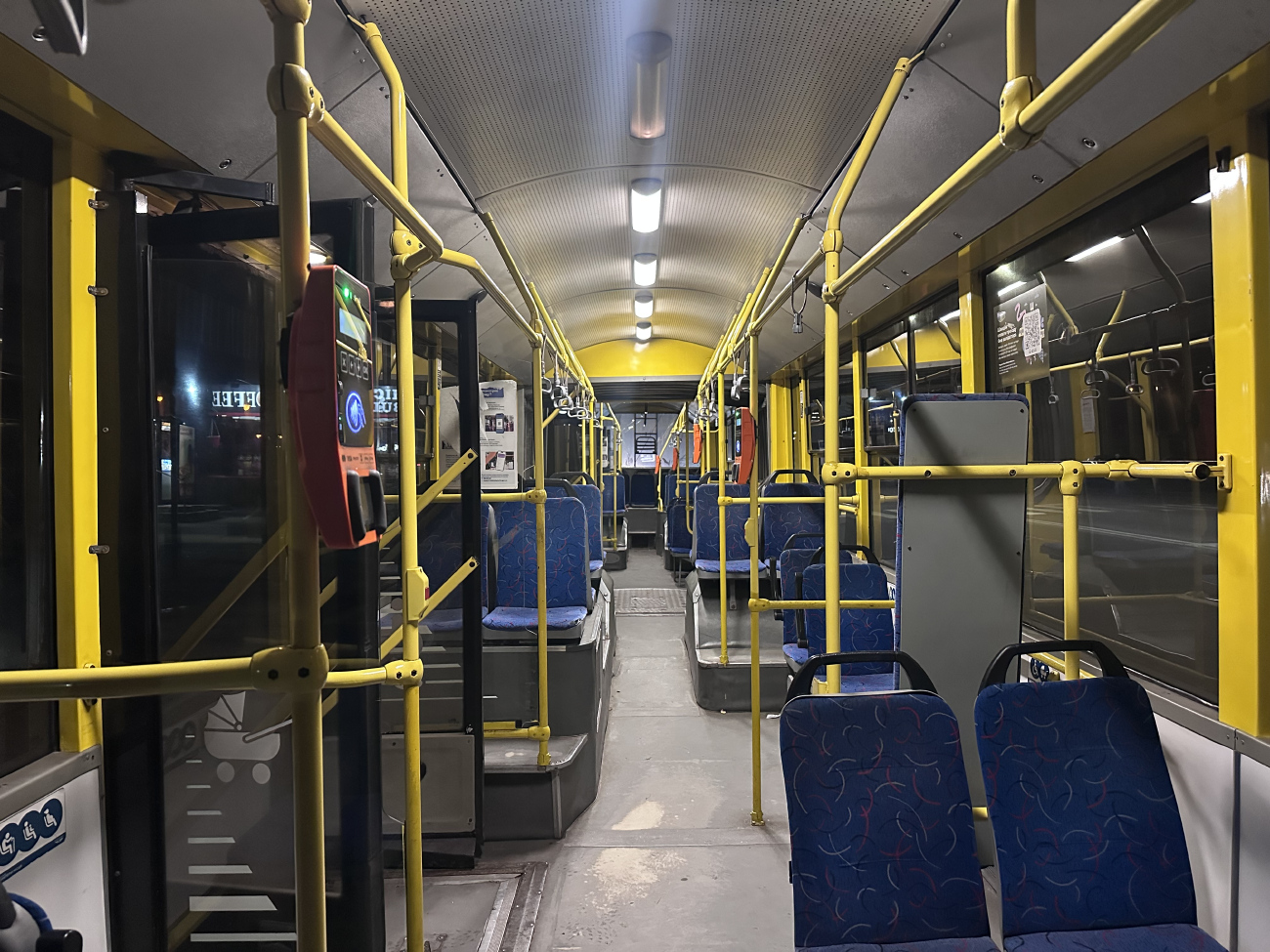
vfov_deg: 56.8
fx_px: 881
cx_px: 635
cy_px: 476
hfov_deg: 71.6
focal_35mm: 24
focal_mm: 6.86
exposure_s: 1/46
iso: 1000
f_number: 1.78
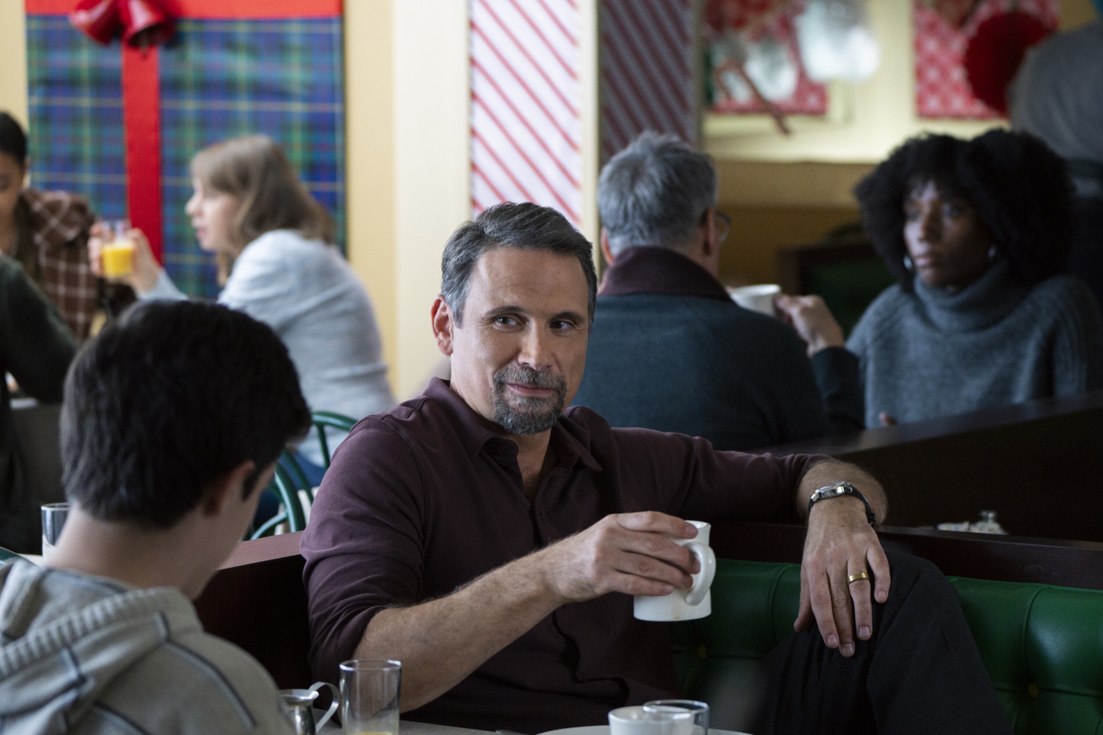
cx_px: 552
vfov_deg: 10.2
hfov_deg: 15.2
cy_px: 368
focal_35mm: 135
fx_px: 4136
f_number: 5
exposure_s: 1/100
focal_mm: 135
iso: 6400
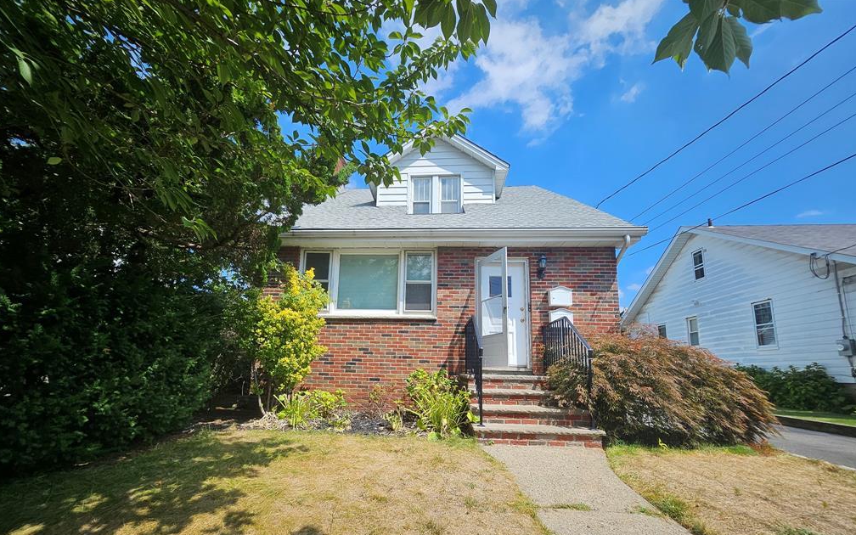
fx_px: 327
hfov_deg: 105.3
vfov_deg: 77.7
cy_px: 321
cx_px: 424
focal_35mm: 14
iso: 32
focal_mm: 1.74
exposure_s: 1/1064
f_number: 2.2
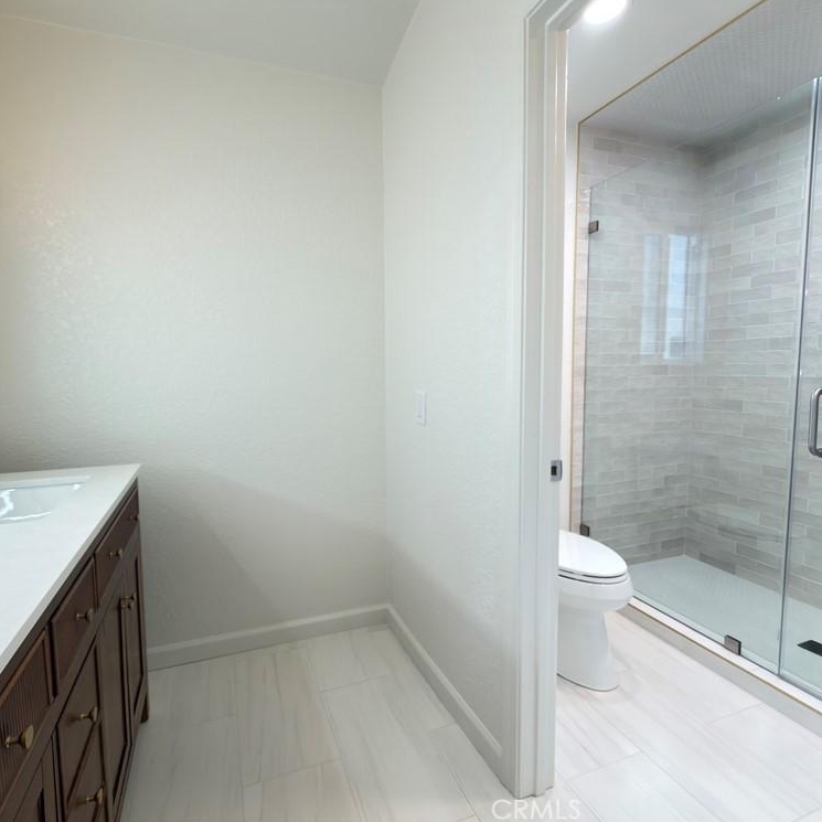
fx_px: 457
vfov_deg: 84.0
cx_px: 369
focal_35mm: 17
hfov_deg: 83.7
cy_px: 402
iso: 80
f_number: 2.2
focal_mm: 2.22
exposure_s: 1/30
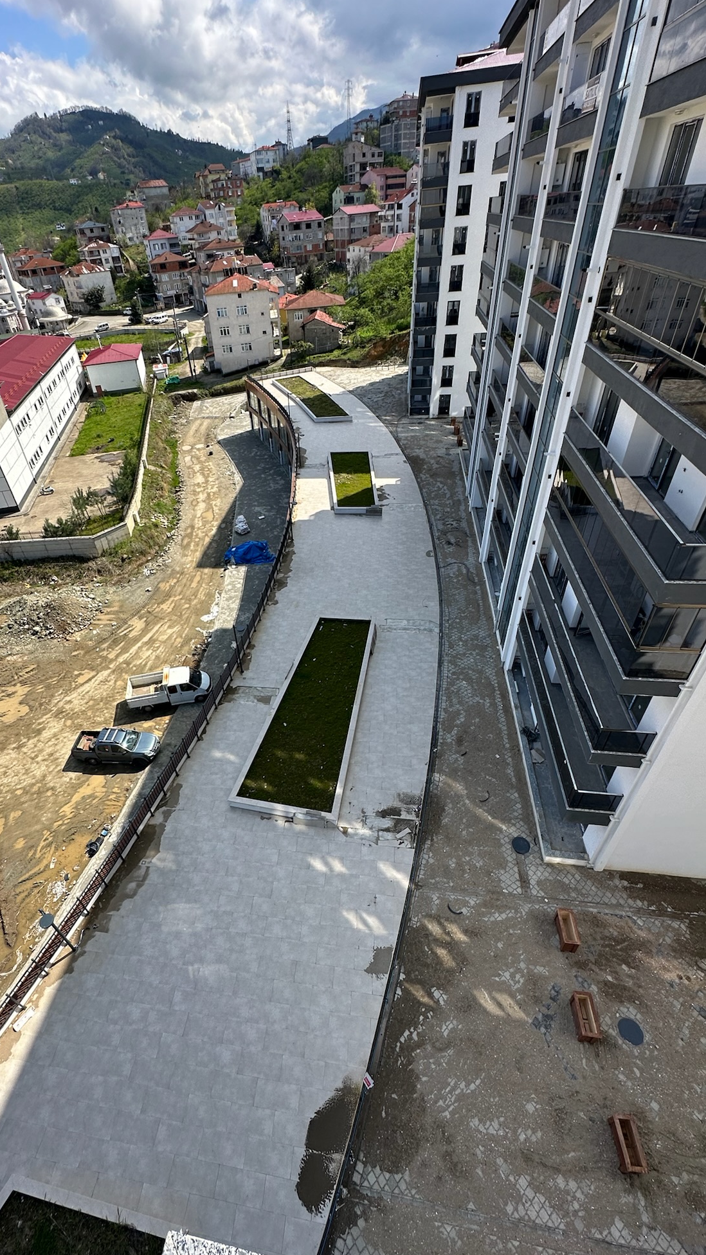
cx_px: 294
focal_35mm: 16
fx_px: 532
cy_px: 631
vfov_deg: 99.4
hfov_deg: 66.6
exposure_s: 1/1511
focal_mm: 2.22
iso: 50
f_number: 2.2
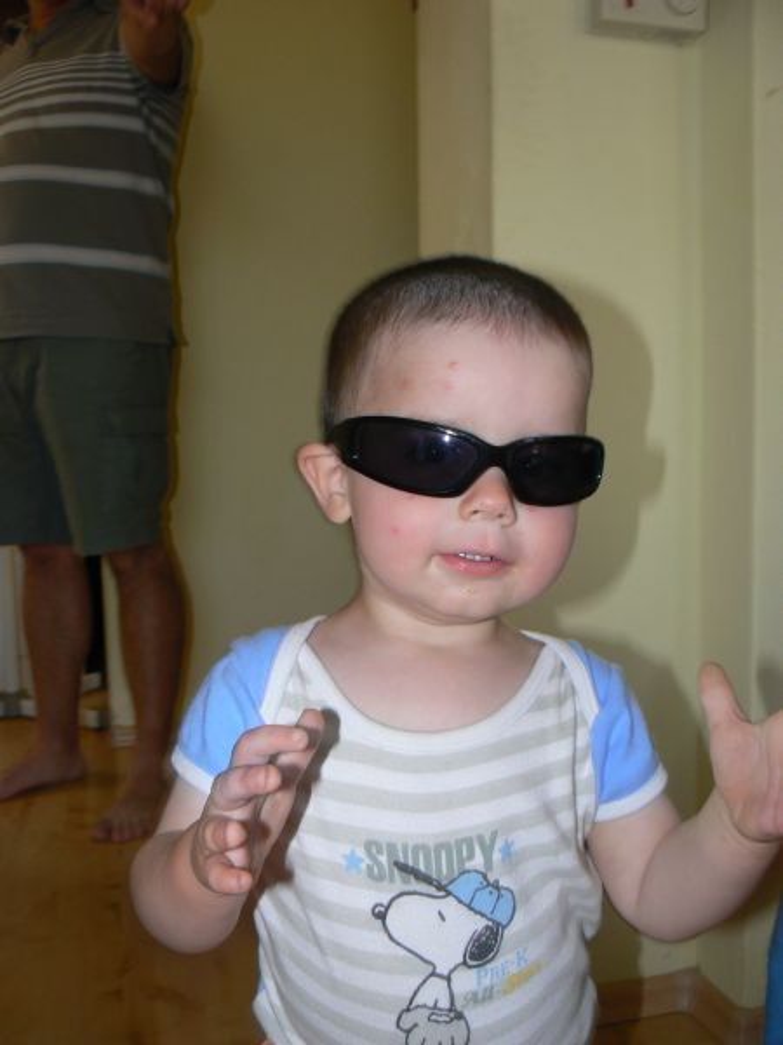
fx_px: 1086
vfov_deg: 51.4
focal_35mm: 36
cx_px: 392
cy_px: 522
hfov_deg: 39.7
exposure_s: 1/30
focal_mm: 6
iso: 100
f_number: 2.8
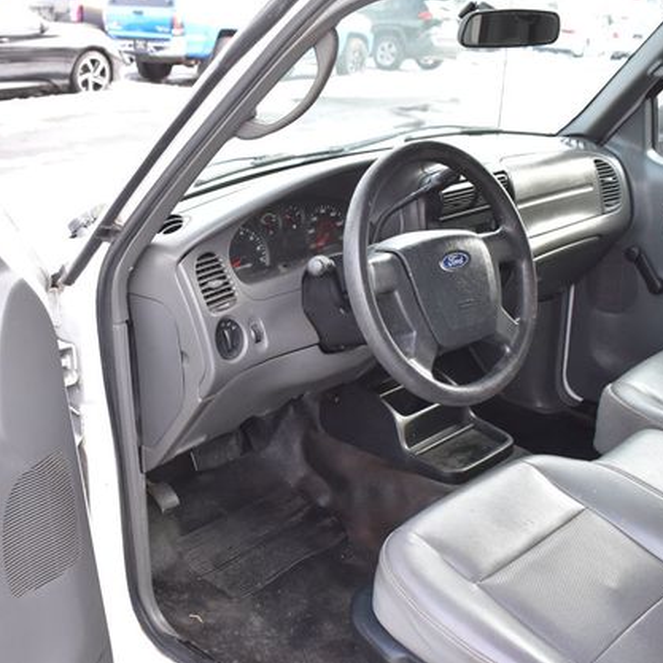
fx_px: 932
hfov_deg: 38.9
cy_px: 326
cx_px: 240
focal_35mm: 43
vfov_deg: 39.2
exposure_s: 1/125
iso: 560
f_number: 5.6
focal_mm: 22
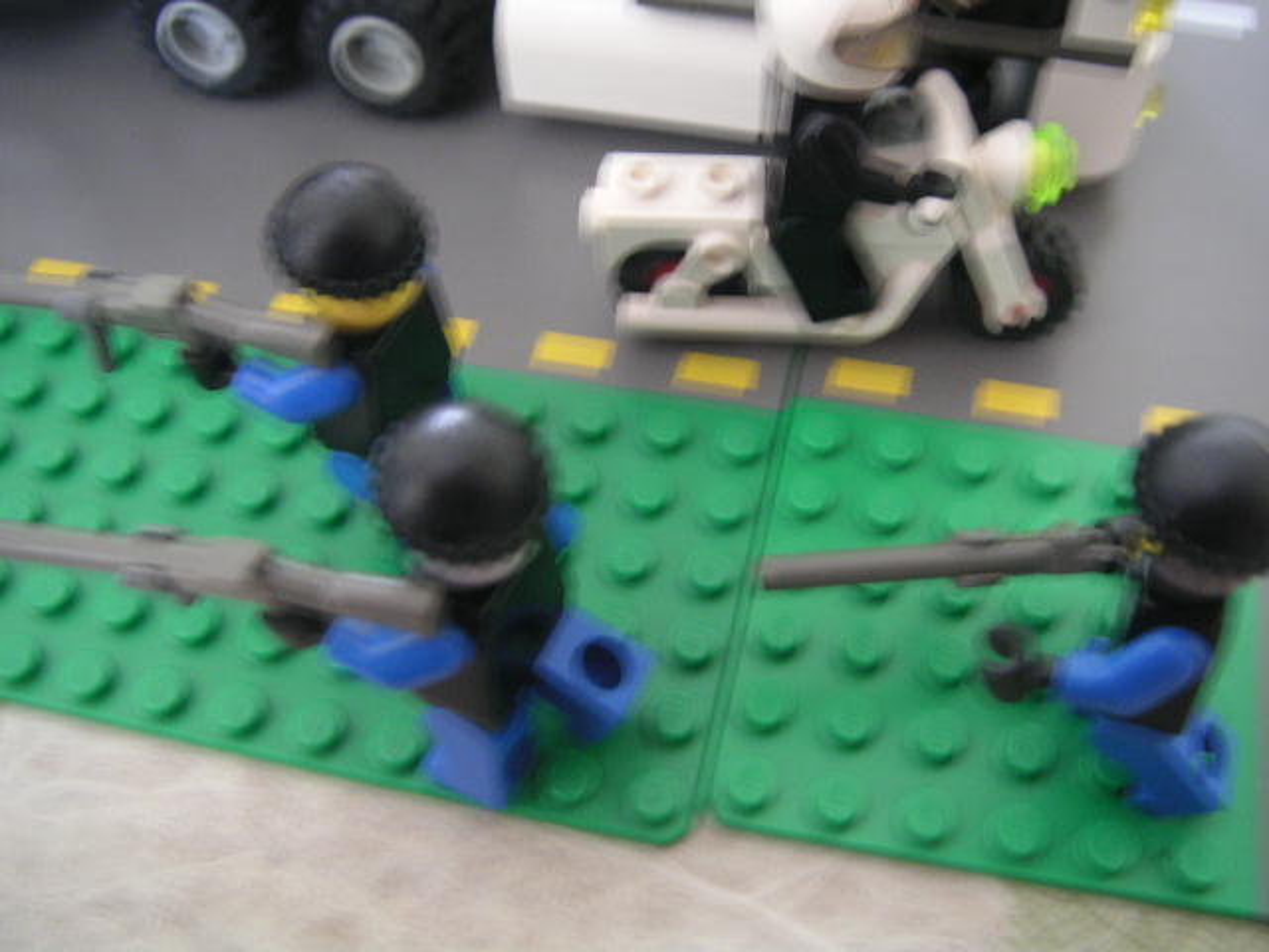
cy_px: 476
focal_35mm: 38
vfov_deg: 37.7
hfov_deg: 49.0
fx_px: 1393
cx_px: 634
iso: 100
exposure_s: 1/4
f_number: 2.8
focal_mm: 6
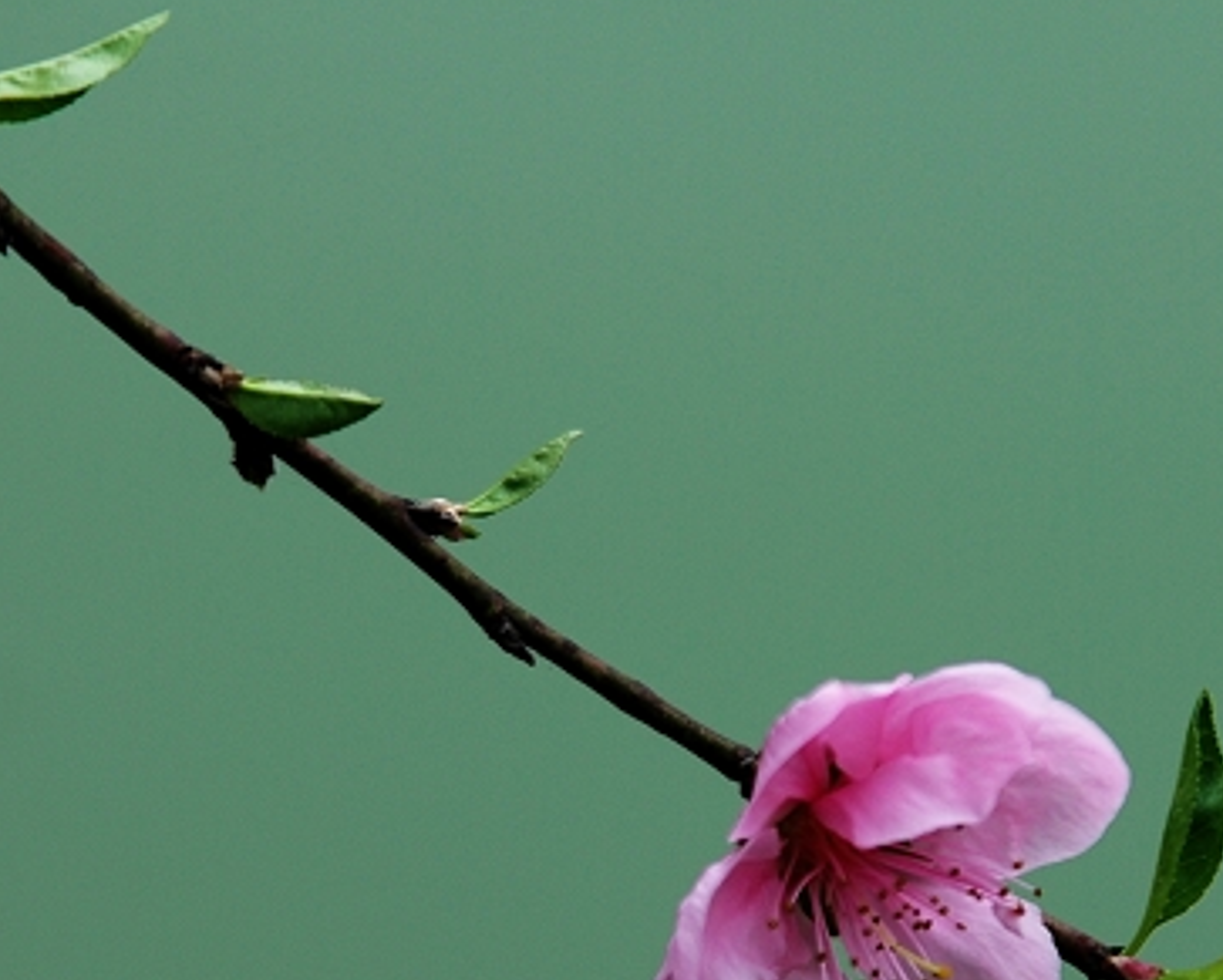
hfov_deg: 3.8
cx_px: 812
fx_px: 18549
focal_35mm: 512
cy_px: 687
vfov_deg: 3.0
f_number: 3.5
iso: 100
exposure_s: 1/500
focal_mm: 165
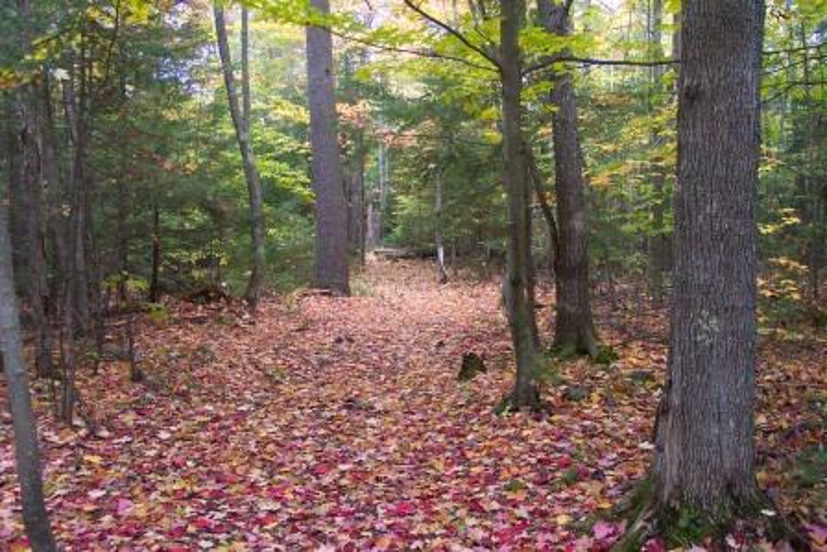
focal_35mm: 38
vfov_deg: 35.1
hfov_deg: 50.7
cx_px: 414
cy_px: 276
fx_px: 873
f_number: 2.8
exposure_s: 1/60
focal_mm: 8
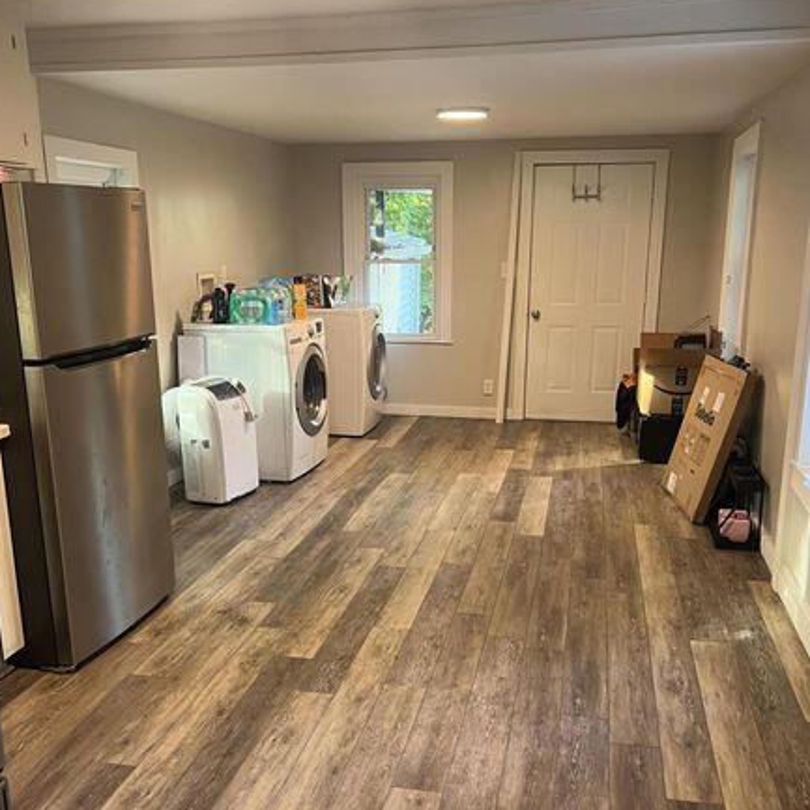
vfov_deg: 48.3
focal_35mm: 34
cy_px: 468
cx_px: 391
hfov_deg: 48.4
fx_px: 900
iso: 160
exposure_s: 1/60
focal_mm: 5.7
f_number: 1.5
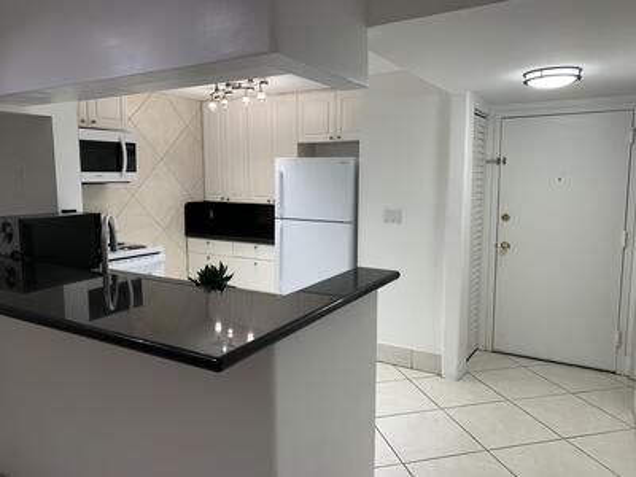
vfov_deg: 53.1
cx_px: 318
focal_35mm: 26
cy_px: 238
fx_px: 478
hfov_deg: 67.3
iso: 50
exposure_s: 1/60
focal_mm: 4.25
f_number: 1.8
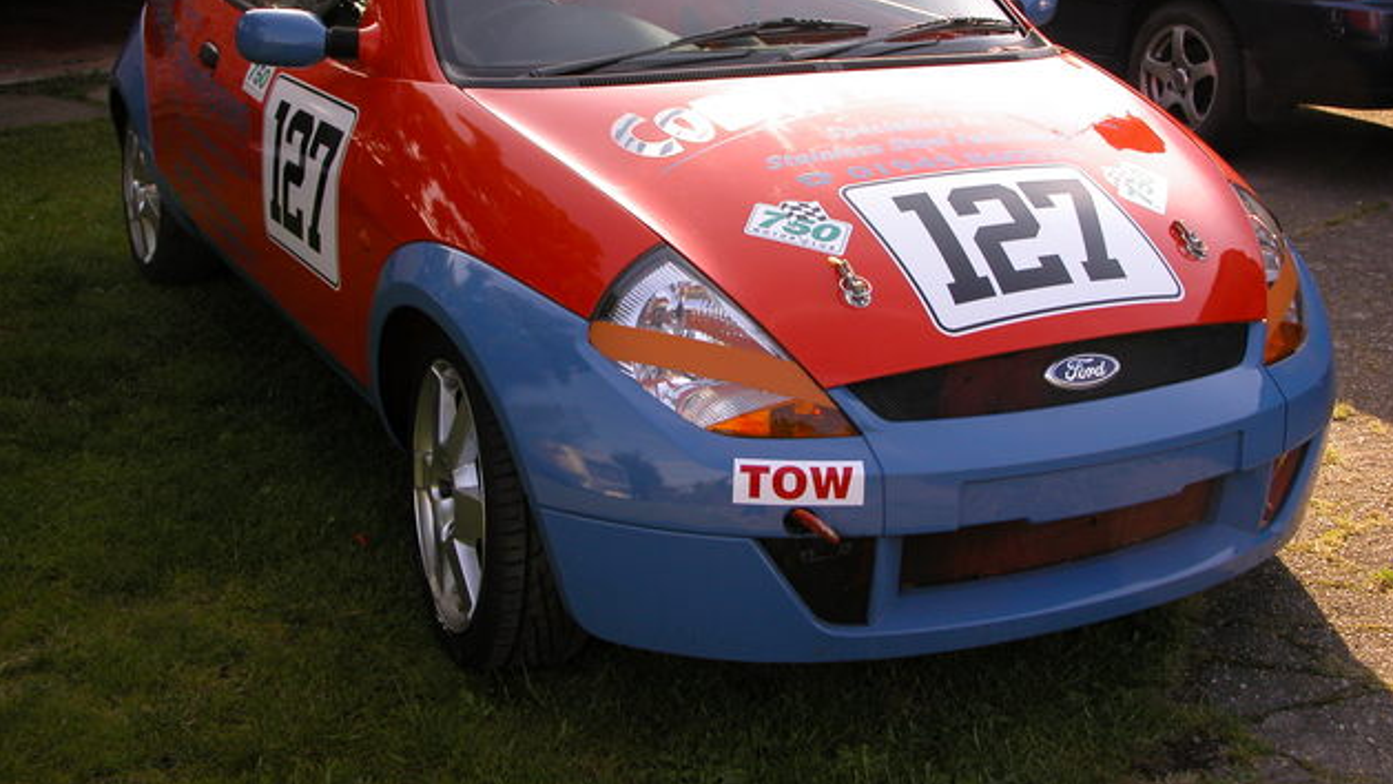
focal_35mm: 51
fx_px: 1884
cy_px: 290
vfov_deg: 23.4
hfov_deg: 40.6
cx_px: 706
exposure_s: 1/183
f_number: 4.7
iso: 100
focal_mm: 11.6
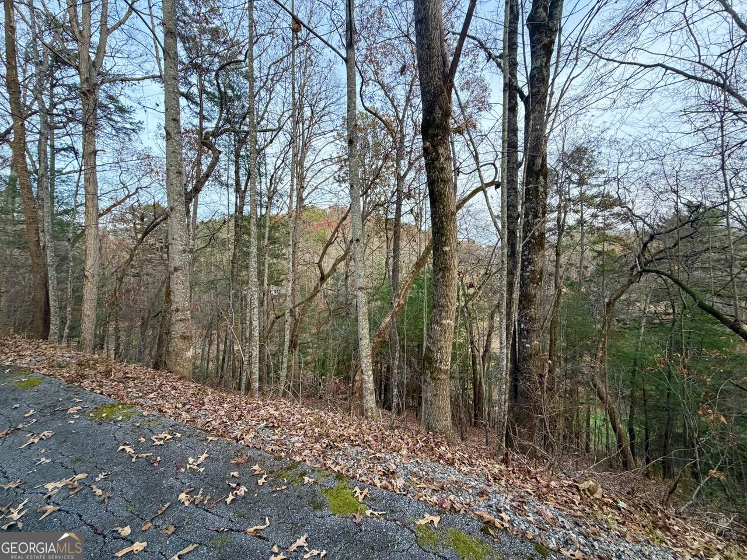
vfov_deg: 85.7
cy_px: 280
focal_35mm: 14
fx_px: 302
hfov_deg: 102.1
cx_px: 374
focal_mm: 2.22
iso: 320
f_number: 2.2
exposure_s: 1/96
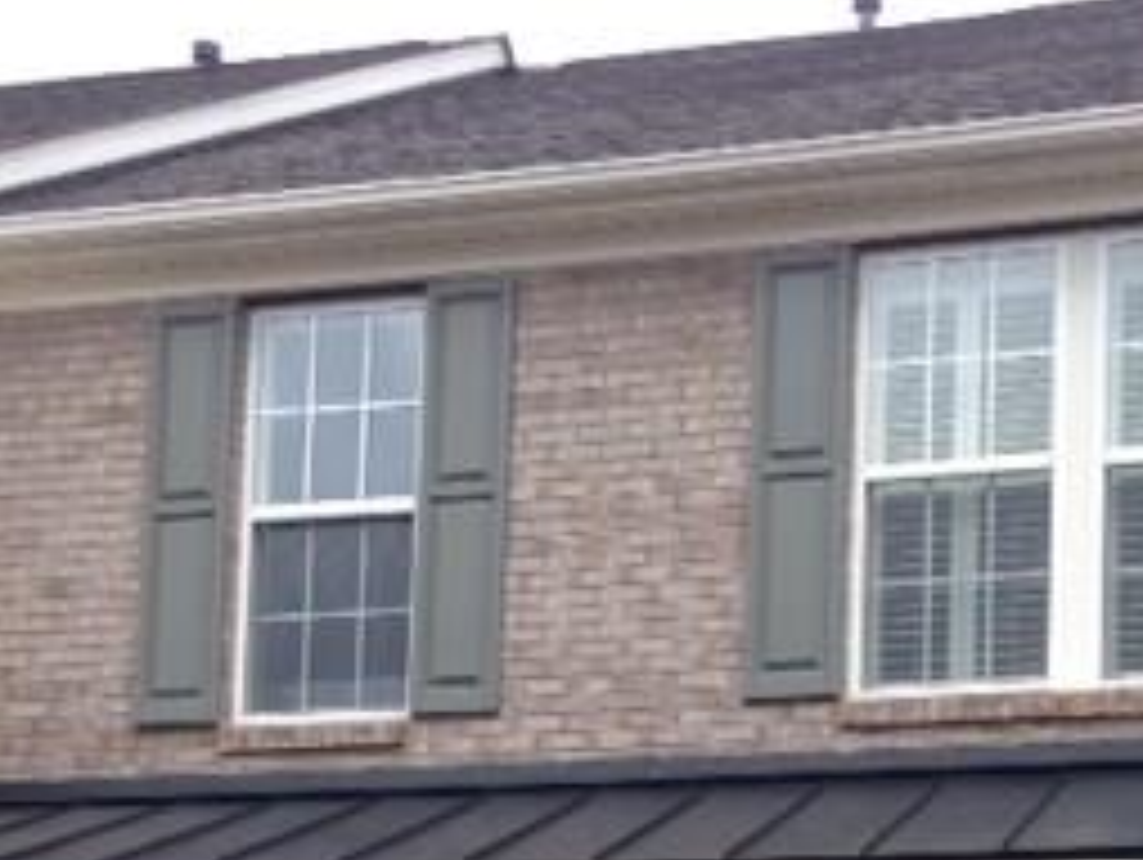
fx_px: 2743
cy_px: 1072
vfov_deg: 16.9
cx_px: 752
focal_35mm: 83
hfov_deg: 23.4
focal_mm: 4.12
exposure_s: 1/630
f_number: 2.4
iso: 50
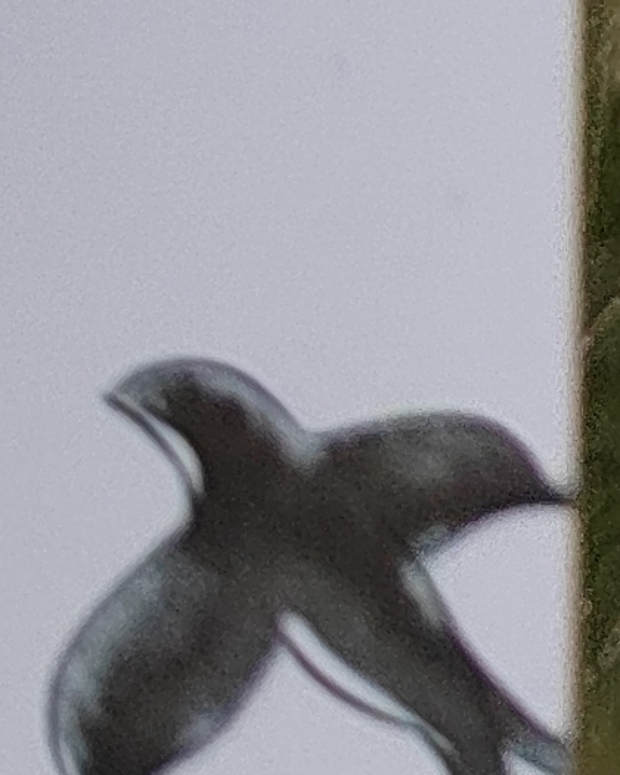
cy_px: -762
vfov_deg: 10.6
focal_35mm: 167
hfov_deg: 8.3
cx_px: 1622
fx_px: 3830
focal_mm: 5.52
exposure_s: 1/100
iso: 1259
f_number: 1.9
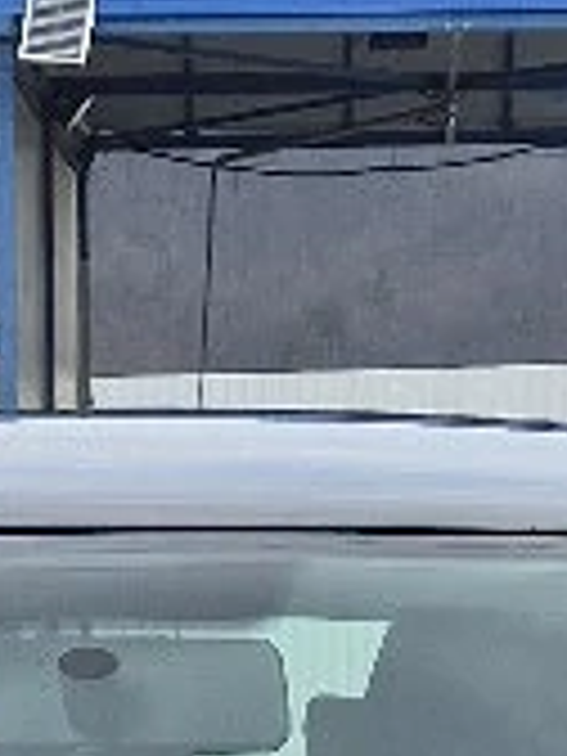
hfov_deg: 8.1
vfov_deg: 9.5
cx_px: 22
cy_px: 1901
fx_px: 3975
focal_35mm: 182
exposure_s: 1/833
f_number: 1.8
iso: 25
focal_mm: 5.4
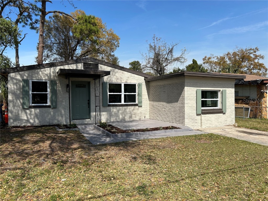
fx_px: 201
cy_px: 100
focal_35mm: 26
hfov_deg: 67.3
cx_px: 134
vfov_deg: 53.1
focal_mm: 5.7
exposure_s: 1/4115
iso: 50
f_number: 1.5
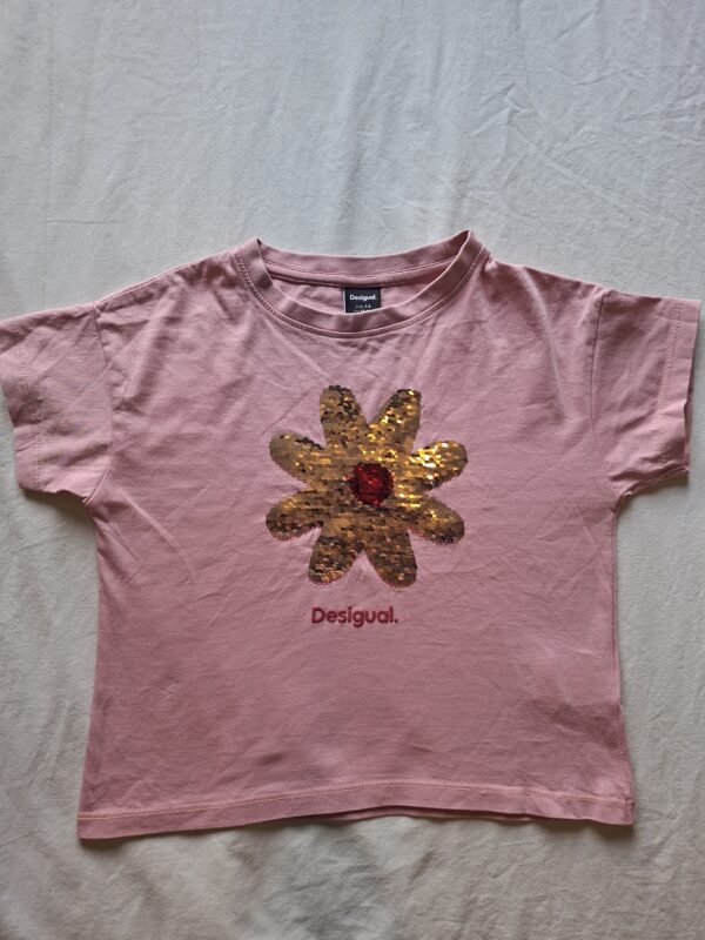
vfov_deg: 73.9
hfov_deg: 58.9
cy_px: 470
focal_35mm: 23
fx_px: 625
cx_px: 352
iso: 64
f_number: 1.8
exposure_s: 1/30
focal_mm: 5.54
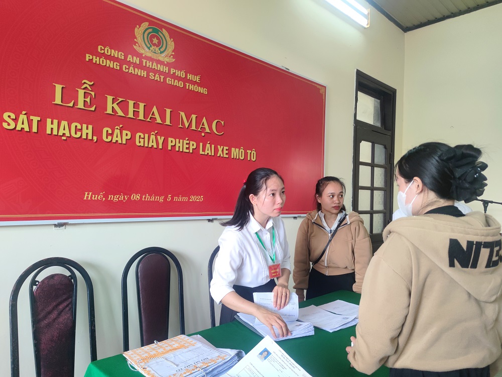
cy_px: 188
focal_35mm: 24
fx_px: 348
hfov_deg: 71.6
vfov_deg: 56.8
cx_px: 251
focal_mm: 6.72
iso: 143
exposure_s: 1/100
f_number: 1.69
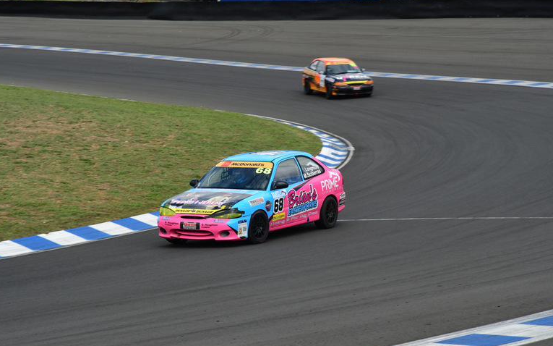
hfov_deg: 16.3
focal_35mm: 128
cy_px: 179
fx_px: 1929
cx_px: 270
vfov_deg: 10.2
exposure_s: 1/400
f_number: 8
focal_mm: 80
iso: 200
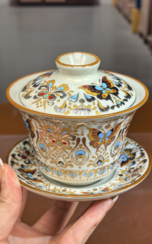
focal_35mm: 60
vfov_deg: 33.9
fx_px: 398
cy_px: 141
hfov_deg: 21.6
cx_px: 75
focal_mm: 6.98
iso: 160
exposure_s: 1/1458
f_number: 2
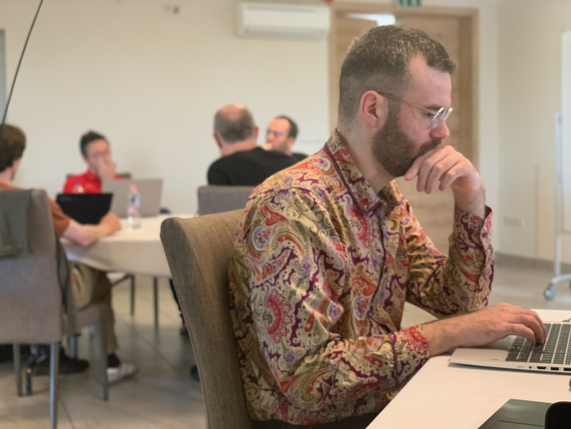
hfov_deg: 36.8
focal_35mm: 52
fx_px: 858
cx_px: 286
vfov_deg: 28.0
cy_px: 214
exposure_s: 1/50
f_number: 2.4
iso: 250
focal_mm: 6
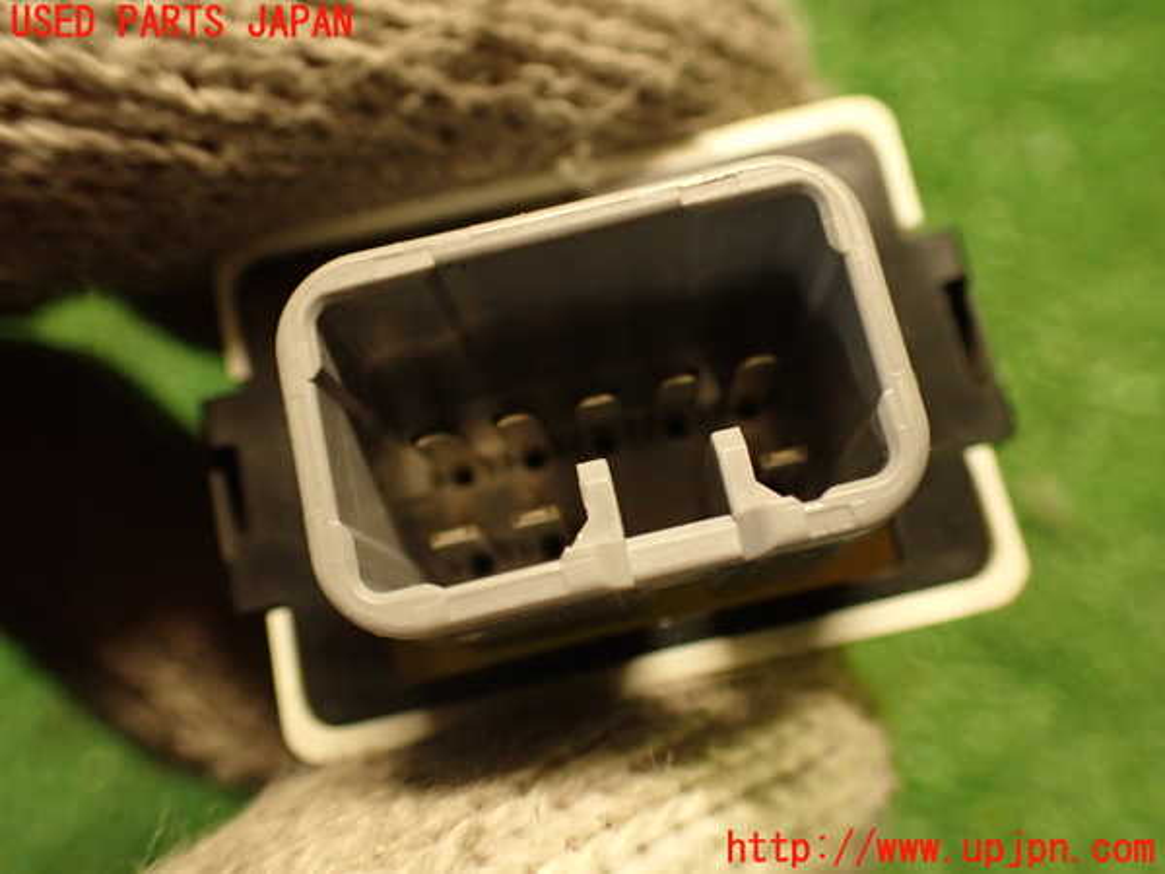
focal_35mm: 32
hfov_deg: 56.8
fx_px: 1077
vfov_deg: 44.2
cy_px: 437
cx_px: 582
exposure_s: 1/30
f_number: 2.4
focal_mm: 5.79
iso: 640
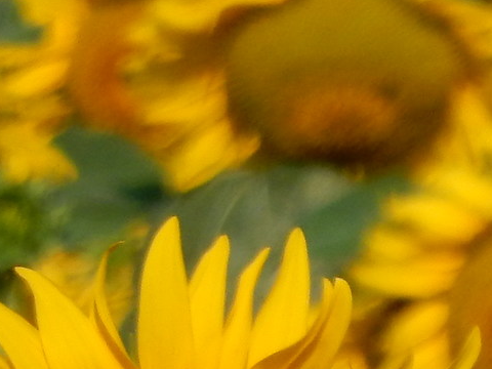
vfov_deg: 0.4
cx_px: 863
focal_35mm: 3749
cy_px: 638
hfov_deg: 0.5
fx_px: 53285
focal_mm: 135
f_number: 6.4
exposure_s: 1/640
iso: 125
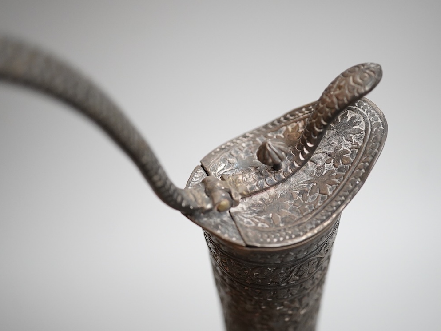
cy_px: 165
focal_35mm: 49
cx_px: 245
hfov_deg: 38.9
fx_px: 624
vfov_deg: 29.7
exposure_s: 1/320
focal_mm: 30
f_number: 5
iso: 2500
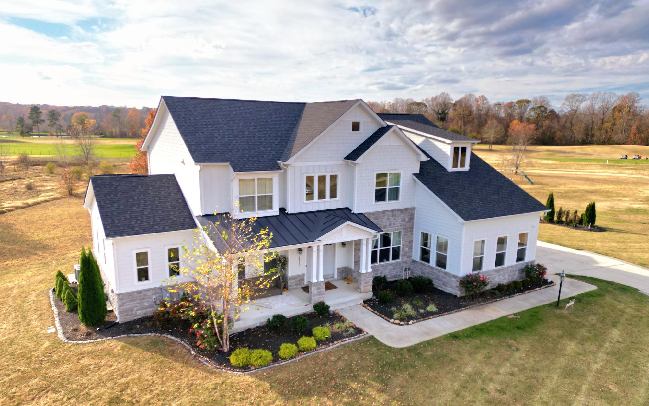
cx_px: 323
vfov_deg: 47.5
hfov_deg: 70.4
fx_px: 460
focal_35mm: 26
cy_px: 226
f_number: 1.7
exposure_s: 1/2500
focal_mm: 6.72
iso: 110
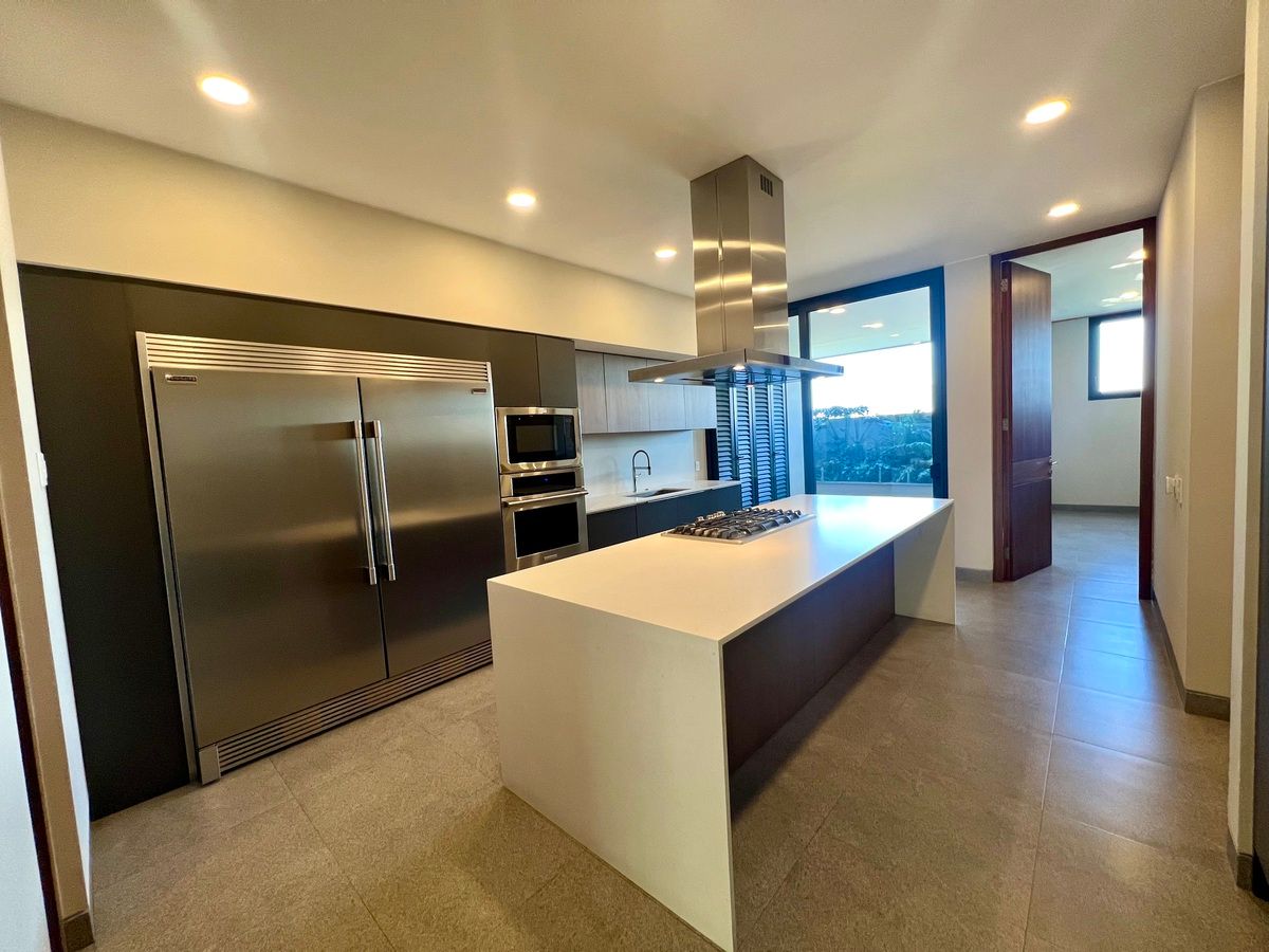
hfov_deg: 106.2
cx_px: 634
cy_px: 476
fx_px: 477
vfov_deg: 89.9
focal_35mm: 13
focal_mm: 1.57
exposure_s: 1/120
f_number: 1.8
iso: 200
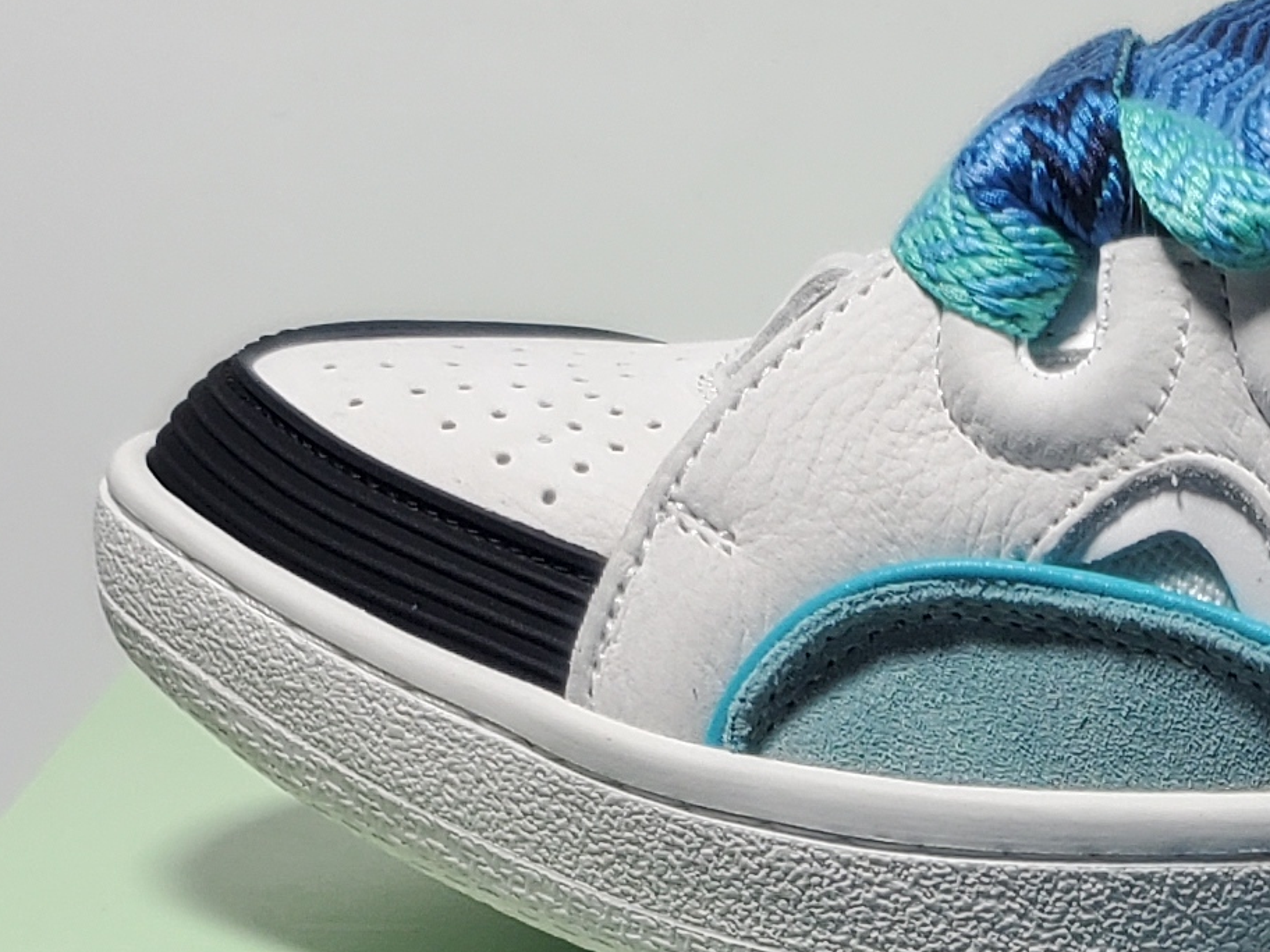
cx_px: 1451
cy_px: 1274
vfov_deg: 12.4
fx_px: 4219
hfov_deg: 16.5
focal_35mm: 115
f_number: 1.5
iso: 50
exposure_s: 1/628
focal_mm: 4.3
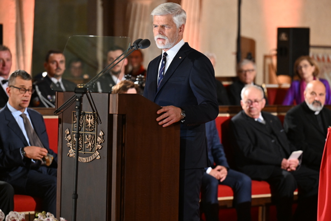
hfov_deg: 10.3
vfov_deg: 6.9
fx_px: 1839
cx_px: 166
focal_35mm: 200
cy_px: 110
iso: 5000
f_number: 4.5
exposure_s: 1/200
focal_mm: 200
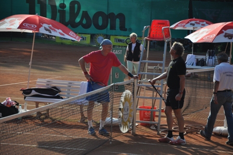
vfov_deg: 8.7
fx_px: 1019
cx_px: 116
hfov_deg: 13.0
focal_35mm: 158
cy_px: 78
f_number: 5.6
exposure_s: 1/1000
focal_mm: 105
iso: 400
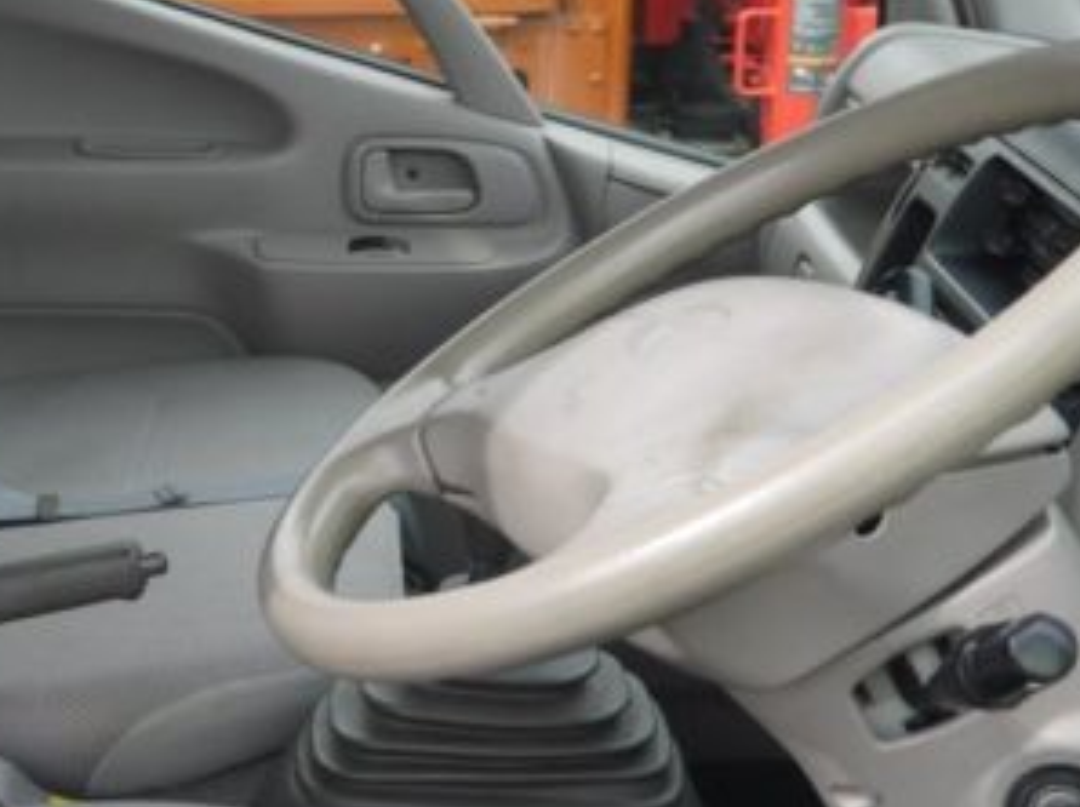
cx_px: 62
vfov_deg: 18.0
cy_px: 433
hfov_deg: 23.1
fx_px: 2555
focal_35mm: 82
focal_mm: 19
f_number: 5
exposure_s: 1/160
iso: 160
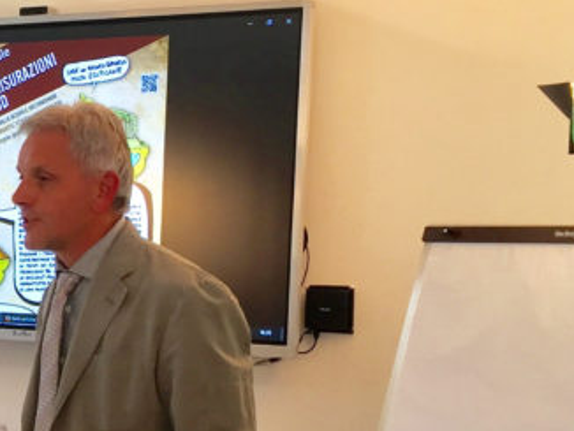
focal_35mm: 91
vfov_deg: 16.2
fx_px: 1510
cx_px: -141
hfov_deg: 20.0
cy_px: 336
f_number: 2.2
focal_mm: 4.15
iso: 50
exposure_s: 1/33
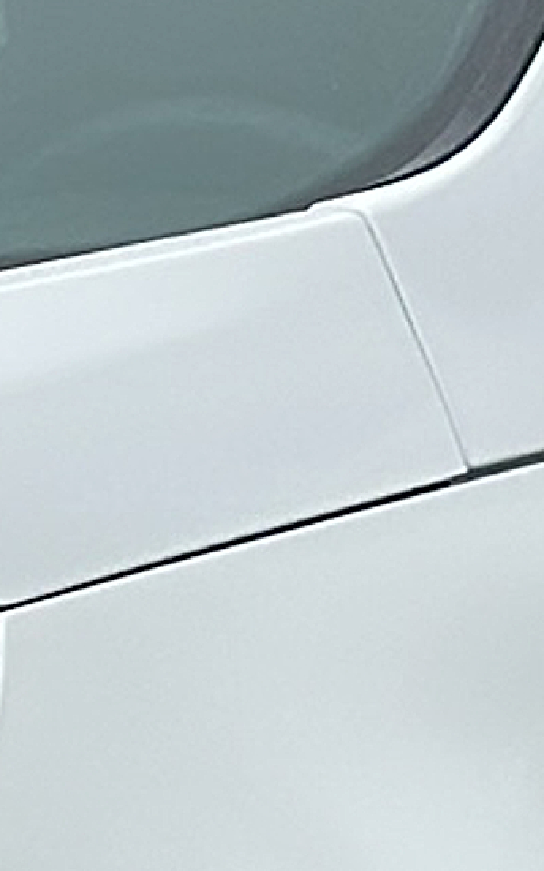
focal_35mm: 308
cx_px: -547
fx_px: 7312
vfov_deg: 6.8
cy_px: 869
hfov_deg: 4.2
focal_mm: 6.86
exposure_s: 1/2169
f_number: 1.78
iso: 64
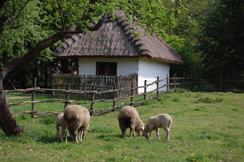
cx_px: 122
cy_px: 81
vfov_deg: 16.5
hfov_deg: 24.6
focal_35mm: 82
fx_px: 559
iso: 280
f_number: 5.6
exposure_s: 1/1000
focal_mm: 55
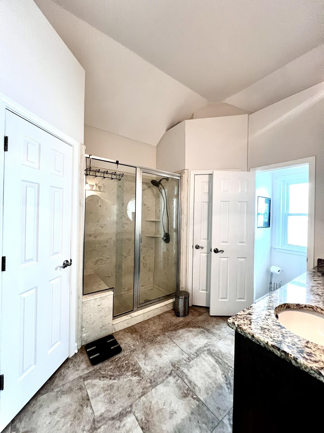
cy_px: 216
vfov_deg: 106.2
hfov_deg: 89.9
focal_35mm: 13
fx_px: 162
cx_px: 162
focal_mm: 1.57
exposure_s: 1/60
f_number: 1.8
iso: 400
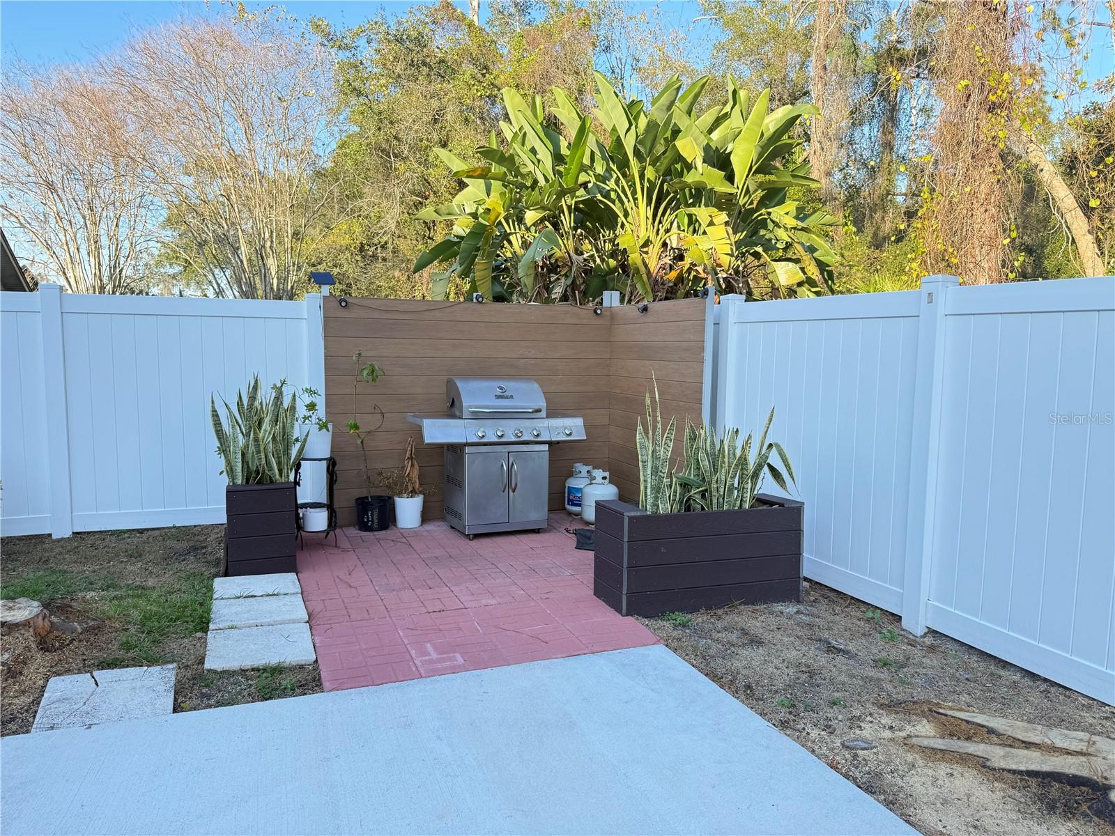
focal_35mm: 24
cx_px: 558
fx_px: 773
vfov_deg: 56.8
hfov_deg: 71.6
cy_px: 418
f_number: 1.78
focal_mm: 6.76
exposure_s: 1/461
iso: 80
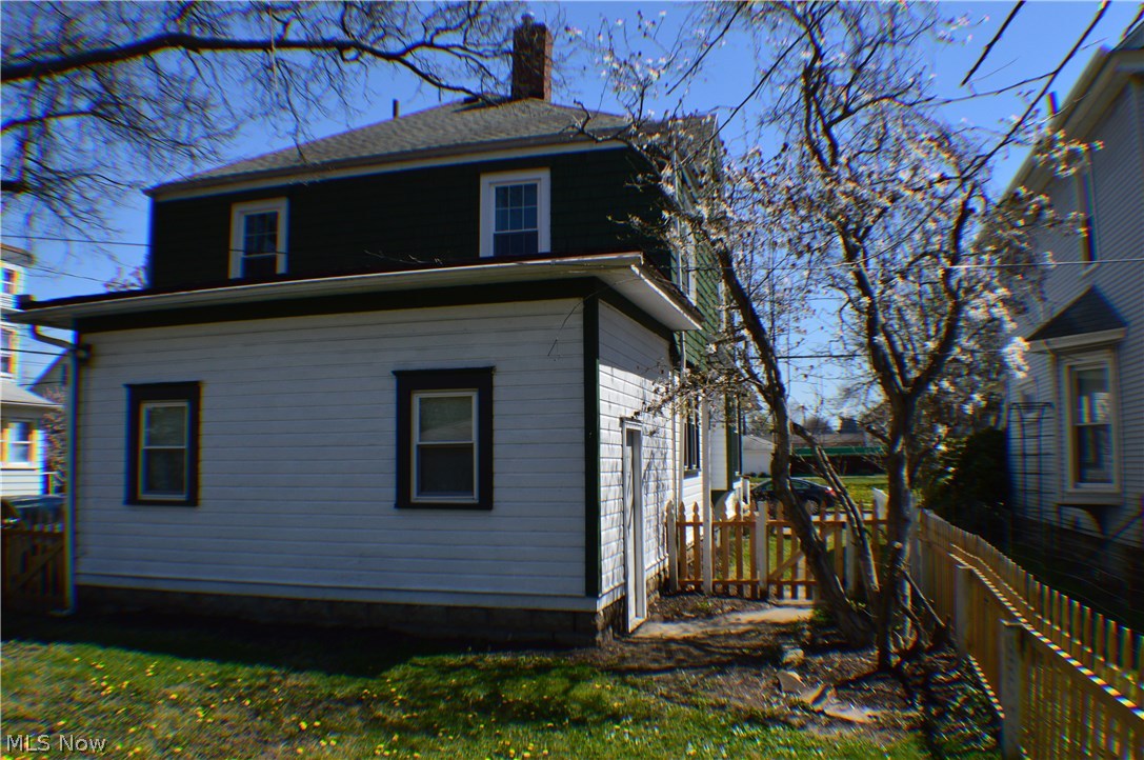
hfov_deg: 57.3
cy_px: 380
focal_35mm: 33
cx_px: 572
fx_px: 1047
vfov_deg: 39.9
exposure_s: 1/500
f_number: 11
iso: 400
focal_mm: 22
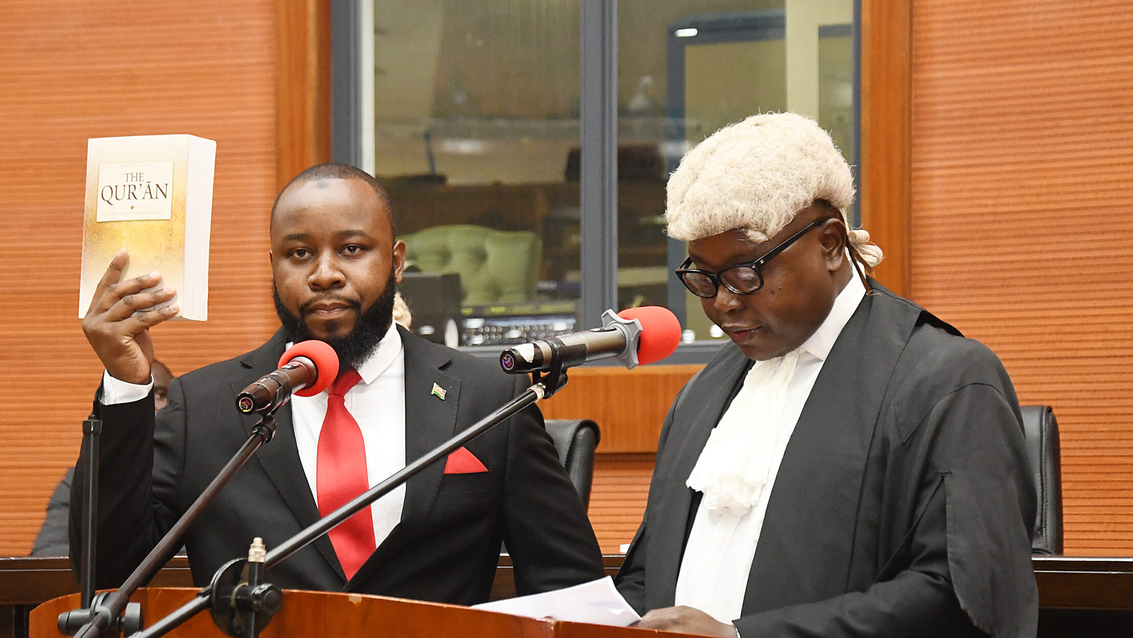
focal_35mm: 120
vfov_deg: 10.1
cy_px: 401
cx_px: 524
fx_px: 3605
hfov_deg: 17.9
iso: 3200
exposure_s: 1/60
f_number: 5.6
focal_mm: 66
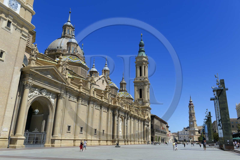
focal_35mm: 29
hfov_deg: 63.7
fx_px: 193
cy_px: 80
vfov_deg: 44.9
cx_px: 120
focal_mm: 29
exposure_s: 1/320
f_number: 9
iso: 100
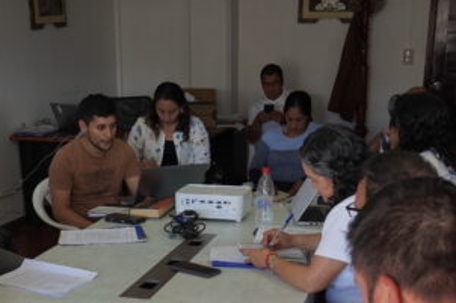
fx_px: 772
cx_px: 171
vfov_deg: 21.2
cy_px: 327
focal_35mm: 61
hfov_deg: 32.7
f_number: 4
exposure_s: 1/160
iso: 1000
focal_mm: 24
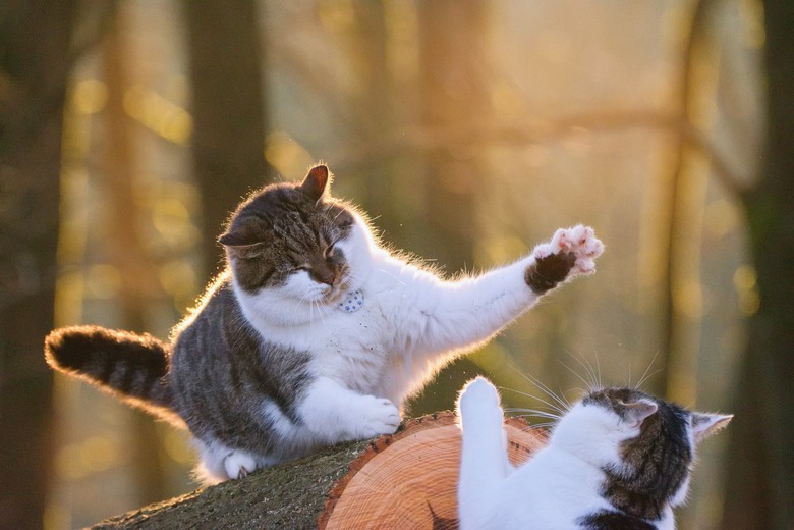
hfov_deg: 6.5
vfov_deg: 4.4
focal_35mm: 315
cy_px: 265
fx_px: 6947
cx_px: 397
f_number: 5.3
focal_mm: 210
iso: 6400
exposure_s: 1/2000
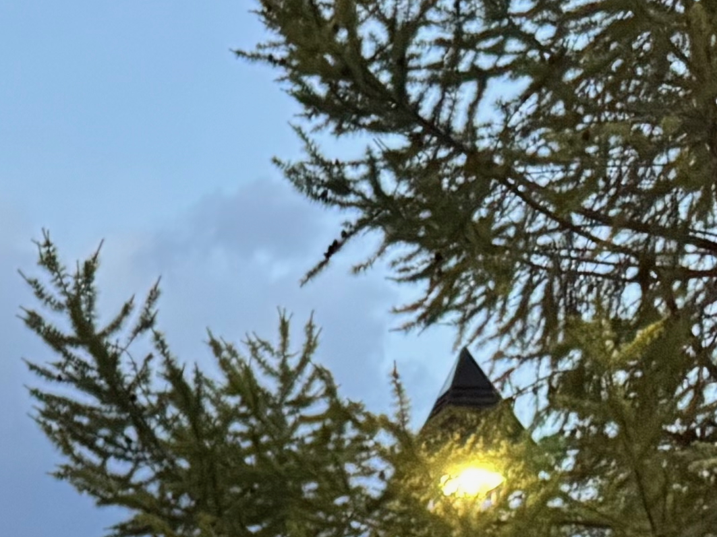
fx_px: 2672
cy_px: 1051
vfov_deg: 10.6
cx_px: -470
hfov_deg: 14.0
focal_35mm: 129
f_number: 1.78
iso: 640
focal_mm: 6.76
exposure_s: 1/60
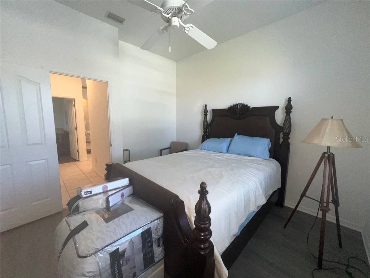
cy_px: 139
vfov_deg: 89.9
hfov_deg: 106.2
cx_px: 185
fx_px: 139
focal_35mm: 13
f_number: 1.8
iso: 160
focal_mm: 1.57
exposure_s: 1/120
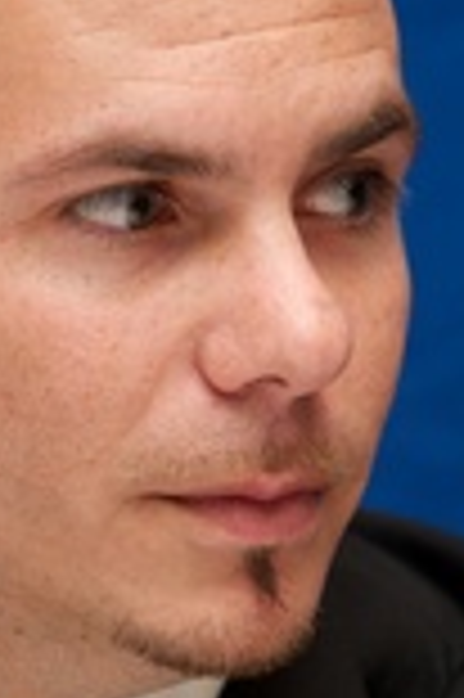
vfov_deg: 4.0
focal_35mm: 517
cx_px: 248
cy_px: 572
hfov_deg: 2.7
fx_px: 10017
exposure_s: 1/60
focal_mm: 200
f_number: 5.6
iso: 1000
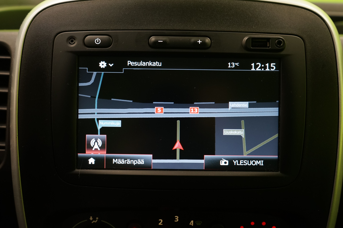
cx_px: 172
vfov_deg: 43.6
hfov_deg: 61.9
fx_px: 286
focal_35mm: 30
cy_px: 114
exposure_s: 1/30
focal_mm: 30
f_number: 5
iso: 1250
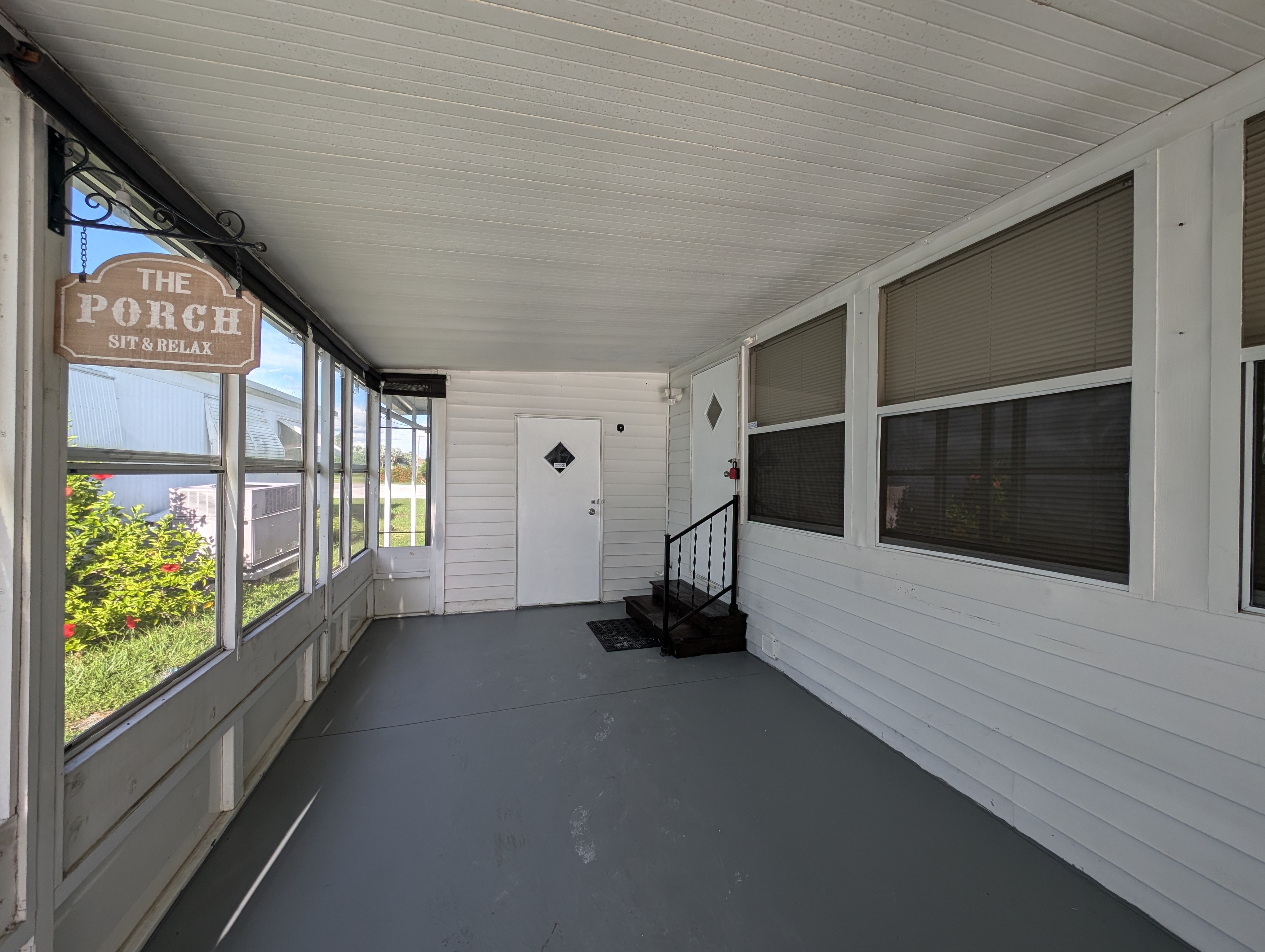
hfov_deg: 110.5
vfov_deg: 94.6
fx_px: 439
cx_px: 632
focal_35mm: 12
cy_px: 476
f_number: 1.95
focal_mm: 2.23
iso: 51
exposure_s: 1/423
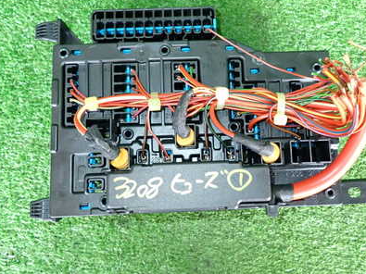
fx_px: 402
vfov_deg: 37.6
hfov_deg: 48.8
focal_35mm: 38
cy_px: 113
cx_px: 208
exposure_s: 1/30
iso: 250
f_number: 2
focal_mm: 4.5
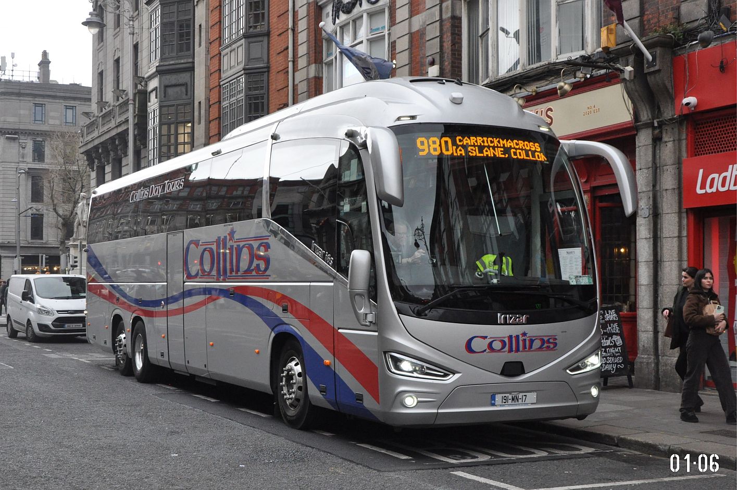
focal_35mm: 51
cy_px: 245
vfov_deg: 26.4
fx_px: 1043
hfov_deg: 38.9
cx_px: 368
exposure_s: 1/500
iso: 1400
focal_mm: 34
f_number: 4.2
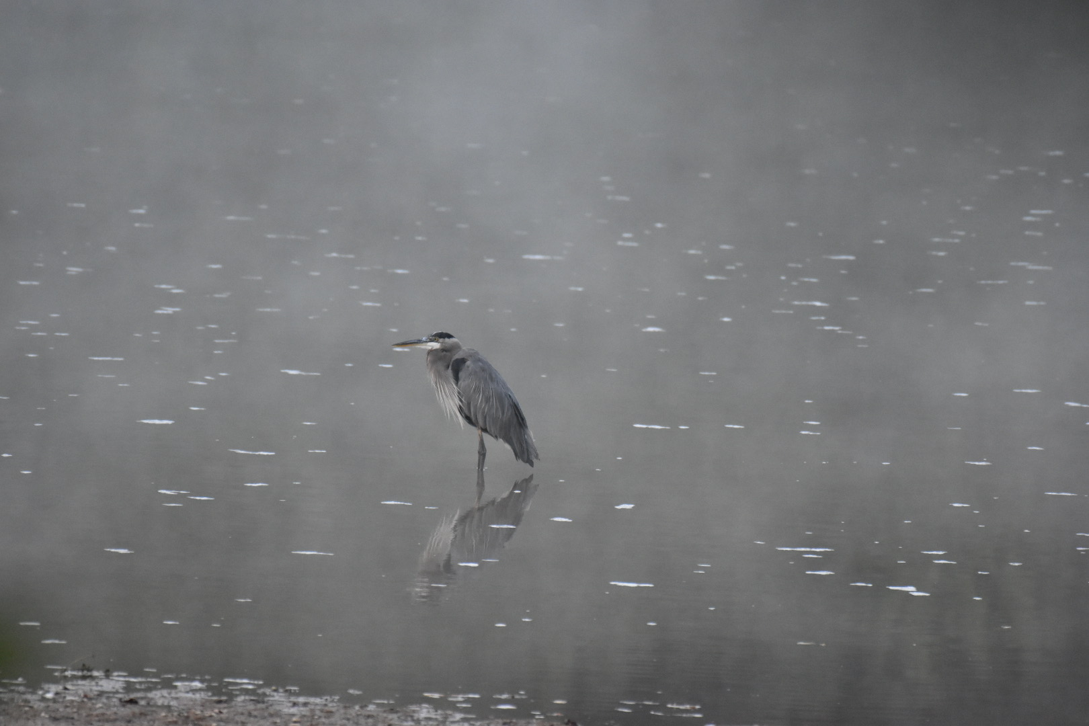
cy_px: 363
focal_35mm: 750
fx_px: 22686
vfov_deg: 1.8
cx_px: 544
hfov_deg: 2.7
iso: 2800
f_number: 5.6
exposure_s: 1/640
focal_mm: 500
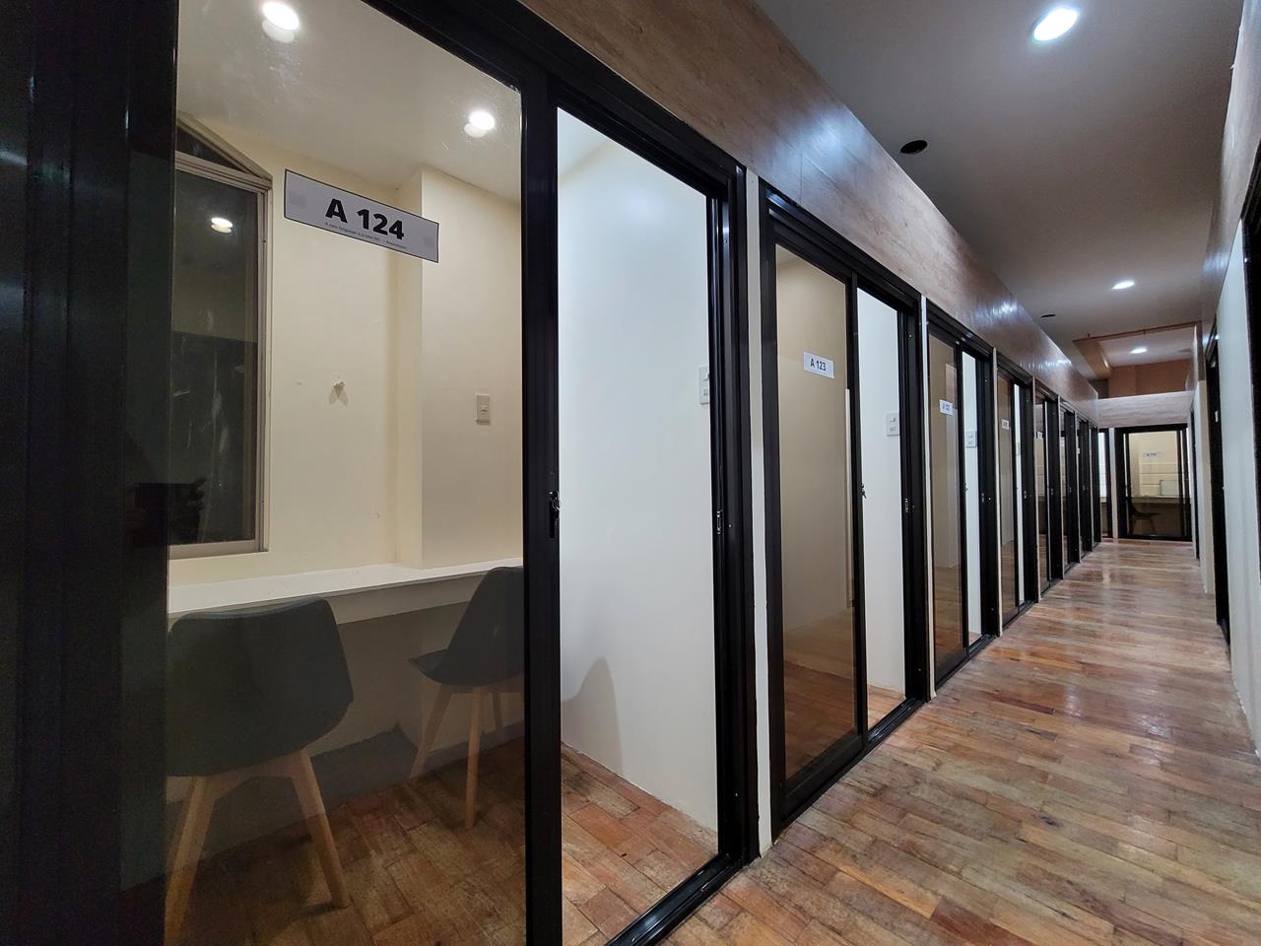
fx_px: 474
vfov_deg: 89.9
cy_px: 473
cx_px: 630
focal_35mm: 13
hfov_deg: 106.2
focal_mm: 2.2
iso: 320
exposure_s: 1/40
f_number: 2.2
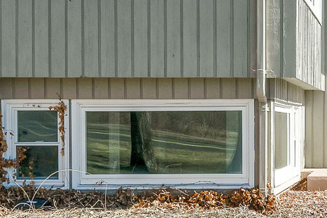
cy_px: 153
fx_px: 836
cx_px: 398
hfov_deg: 20.6
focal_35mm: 92
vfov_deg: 14.8
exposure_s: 1/640
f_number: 9
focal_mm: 14
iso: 250
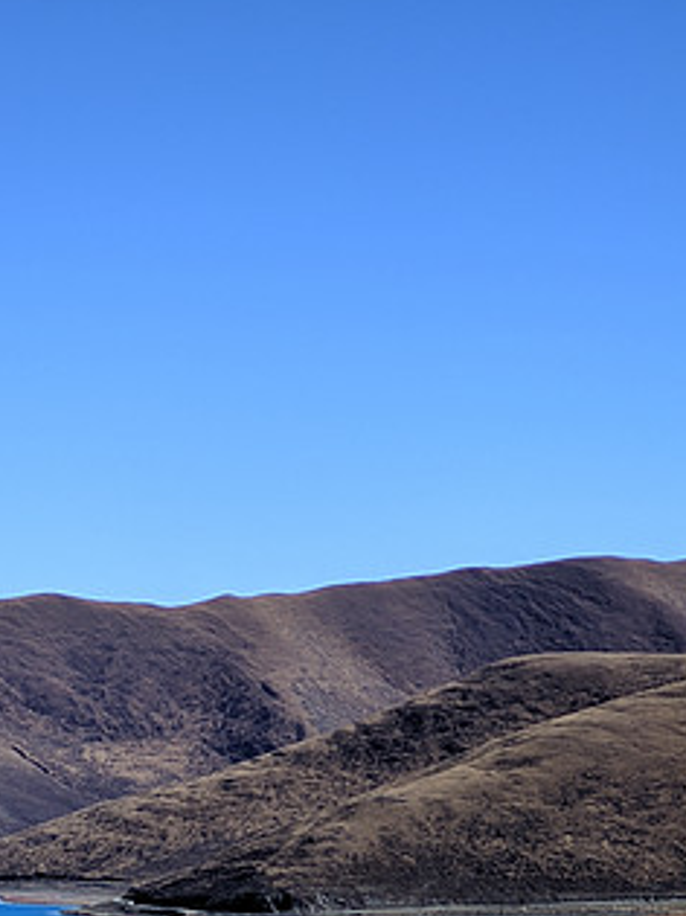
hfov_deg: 7.8
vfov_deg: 10.3
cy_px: 1143
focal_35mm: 188
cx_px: -177
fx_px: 4971
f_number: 1.8
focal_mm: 12.28
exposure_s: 1/3333
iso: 49
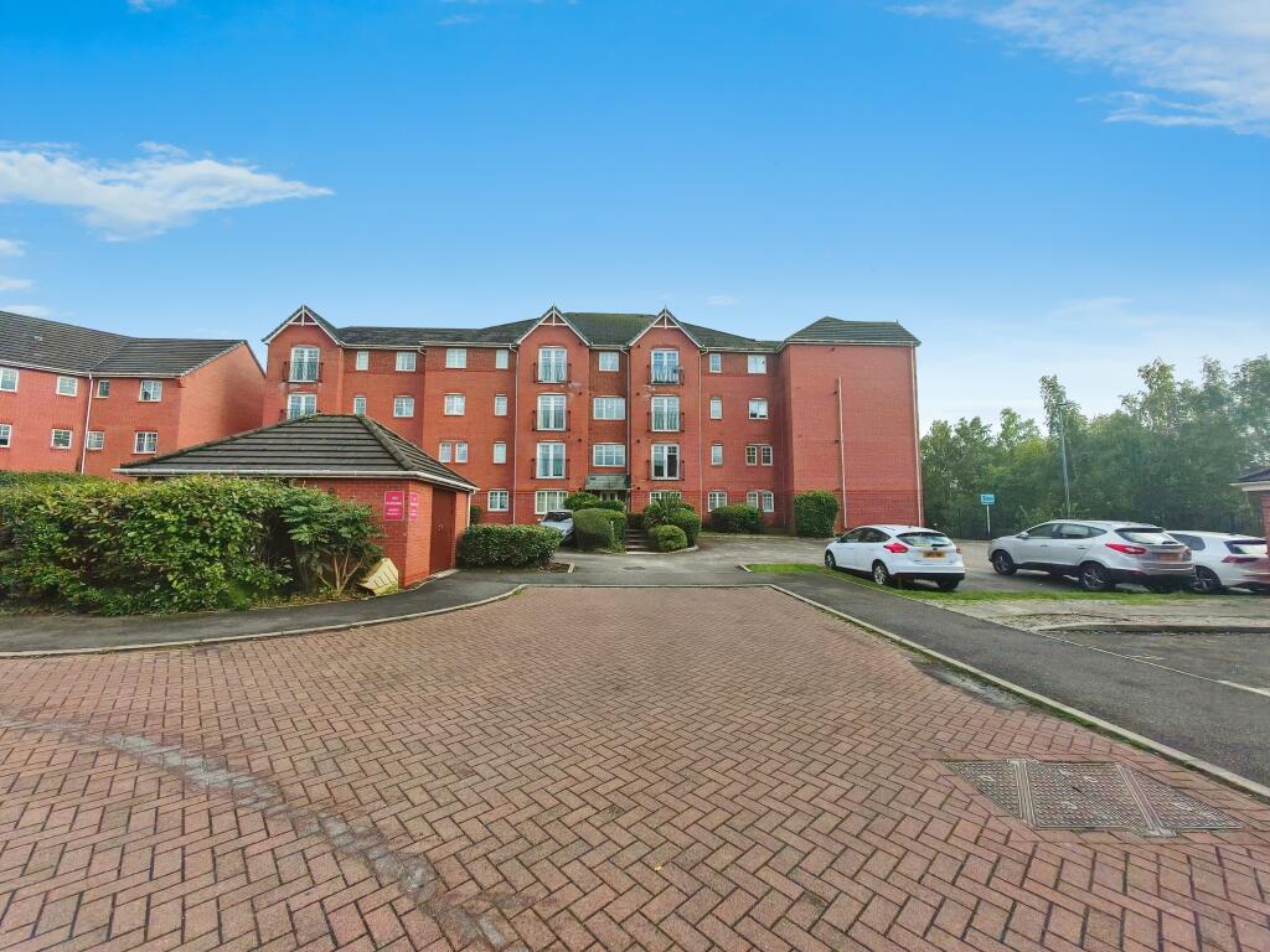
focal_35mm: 13
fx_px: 477
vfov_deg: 89.9
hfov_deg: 106.2
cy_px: 476
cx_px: 635
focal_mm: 1.82
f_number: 2
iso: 50
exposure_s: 1/1200
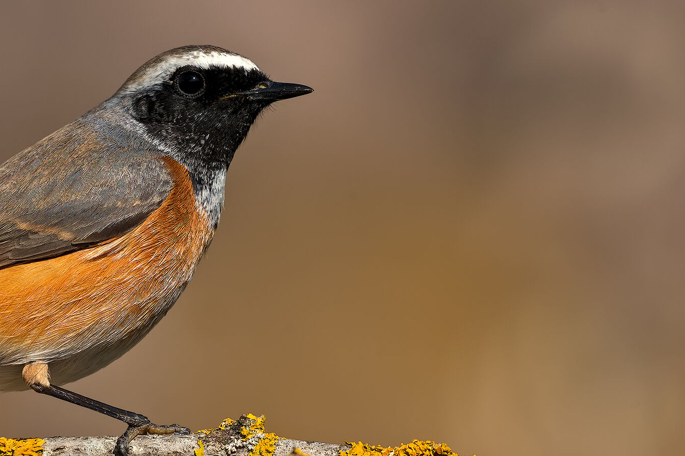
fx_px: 20261
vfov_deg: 1.3
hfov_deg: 1.9
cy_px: 287
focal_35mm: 1065
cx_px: 156
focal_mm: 600
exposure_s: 1/1000
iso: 640
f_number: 10
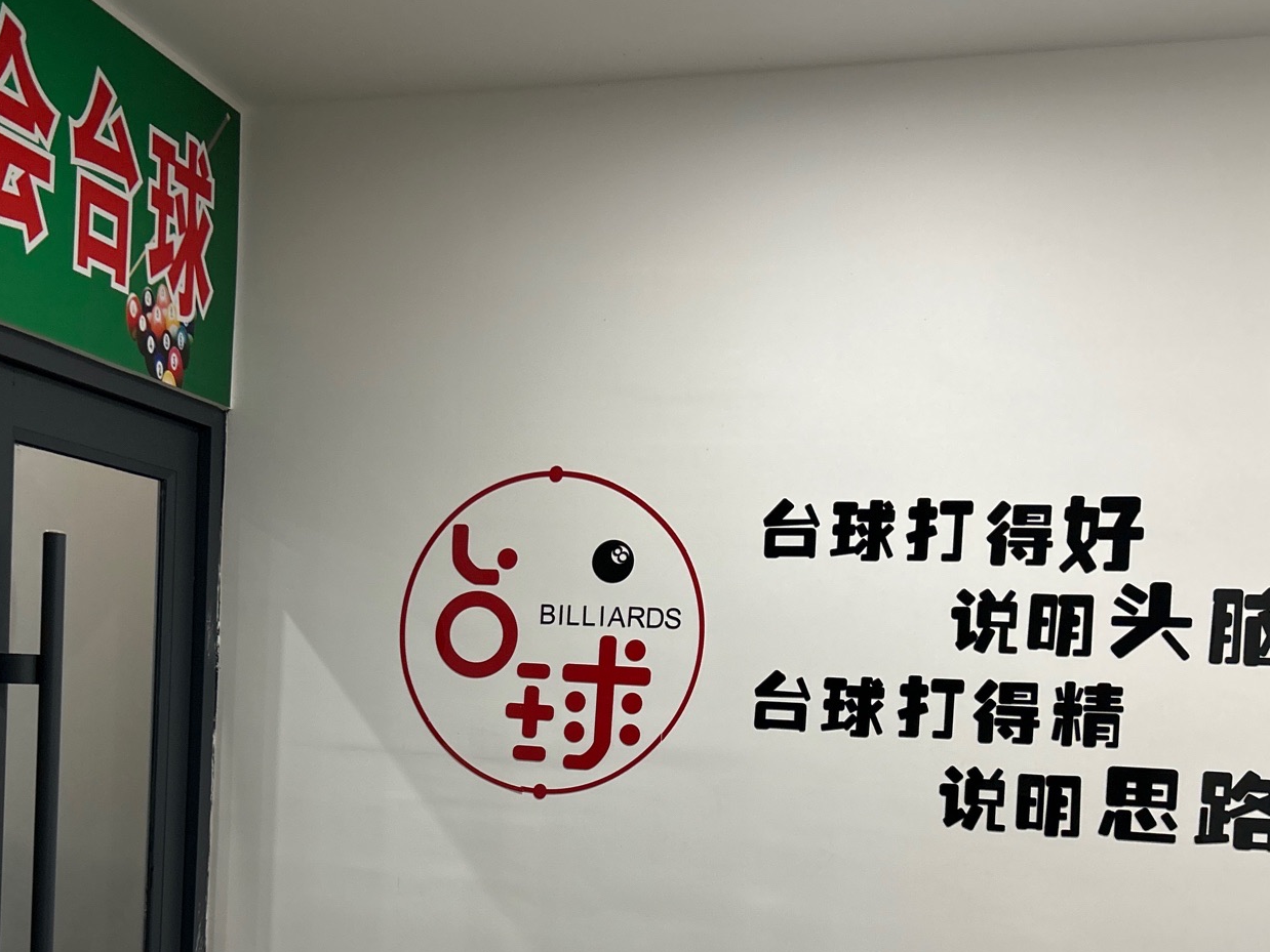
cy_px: 717
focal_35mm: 42
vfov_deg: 33.6
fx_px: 1541
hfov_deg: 44.5
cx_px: 490
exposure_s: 1/50
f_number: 1.5
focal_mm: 5.7
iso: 200
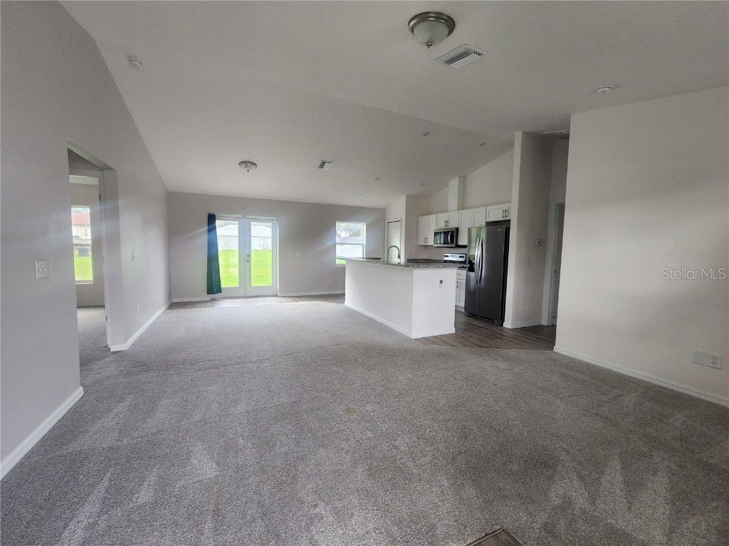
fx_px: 274
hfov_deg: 106.2
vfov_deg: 89.9
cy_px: 273
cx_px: 364
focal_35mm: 13
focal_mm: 2.2
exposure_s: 1/60
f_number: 2.2
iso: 160
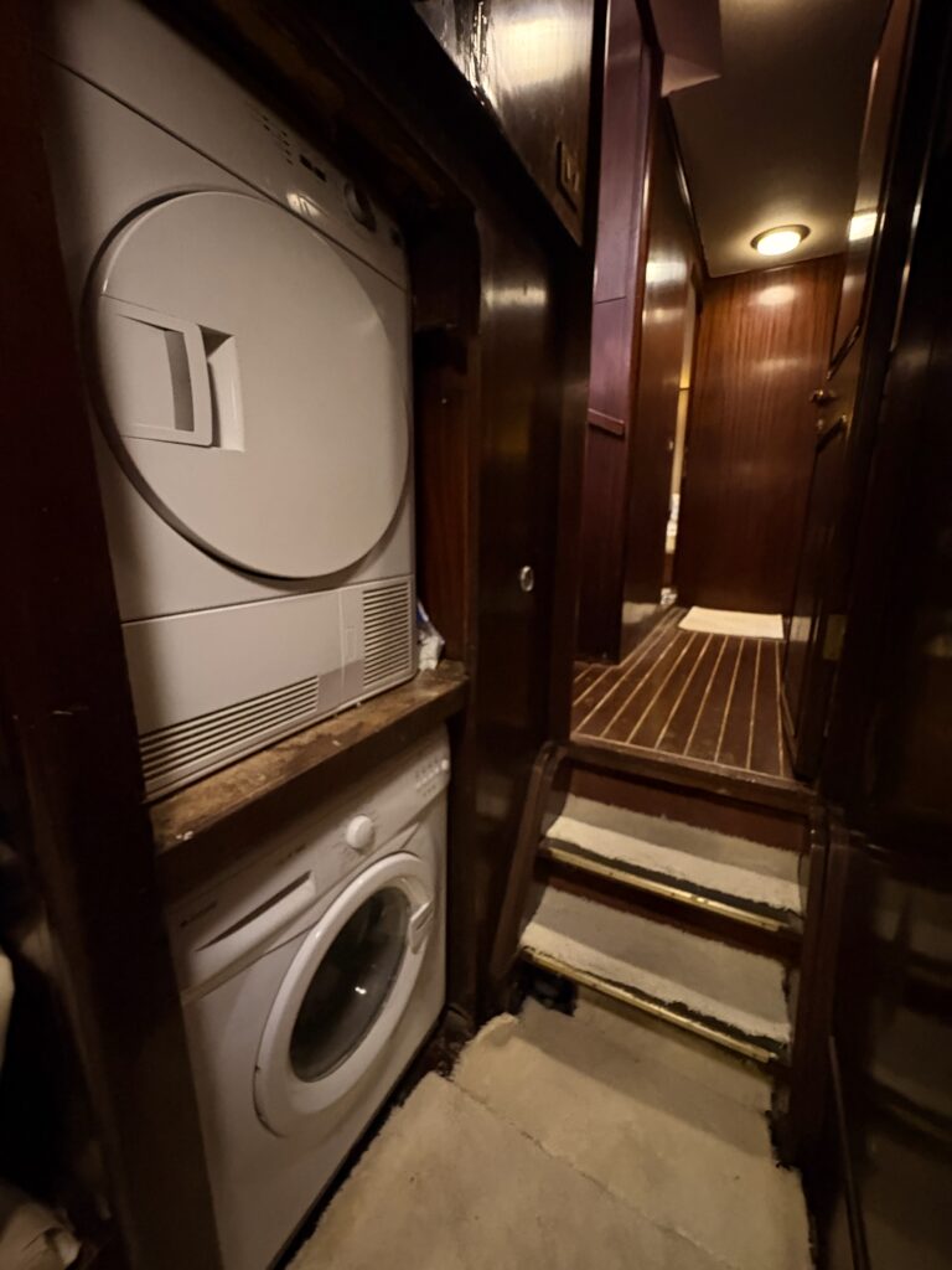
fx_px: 513
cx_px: 476
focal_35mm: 14
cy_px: 635
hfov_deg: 85.7
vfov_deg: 102.1
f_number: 2.2
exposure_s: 1/25
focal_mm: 2.22
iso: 1250
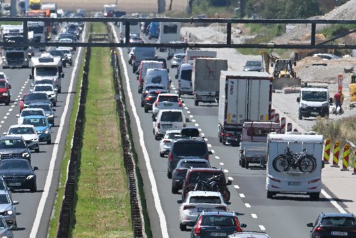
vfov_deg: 1.4
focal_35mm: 1018
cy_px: 212
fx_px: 10072
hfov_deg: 2.0
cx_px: 75
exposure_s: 1/640
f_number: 20
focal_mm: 450
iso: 1000
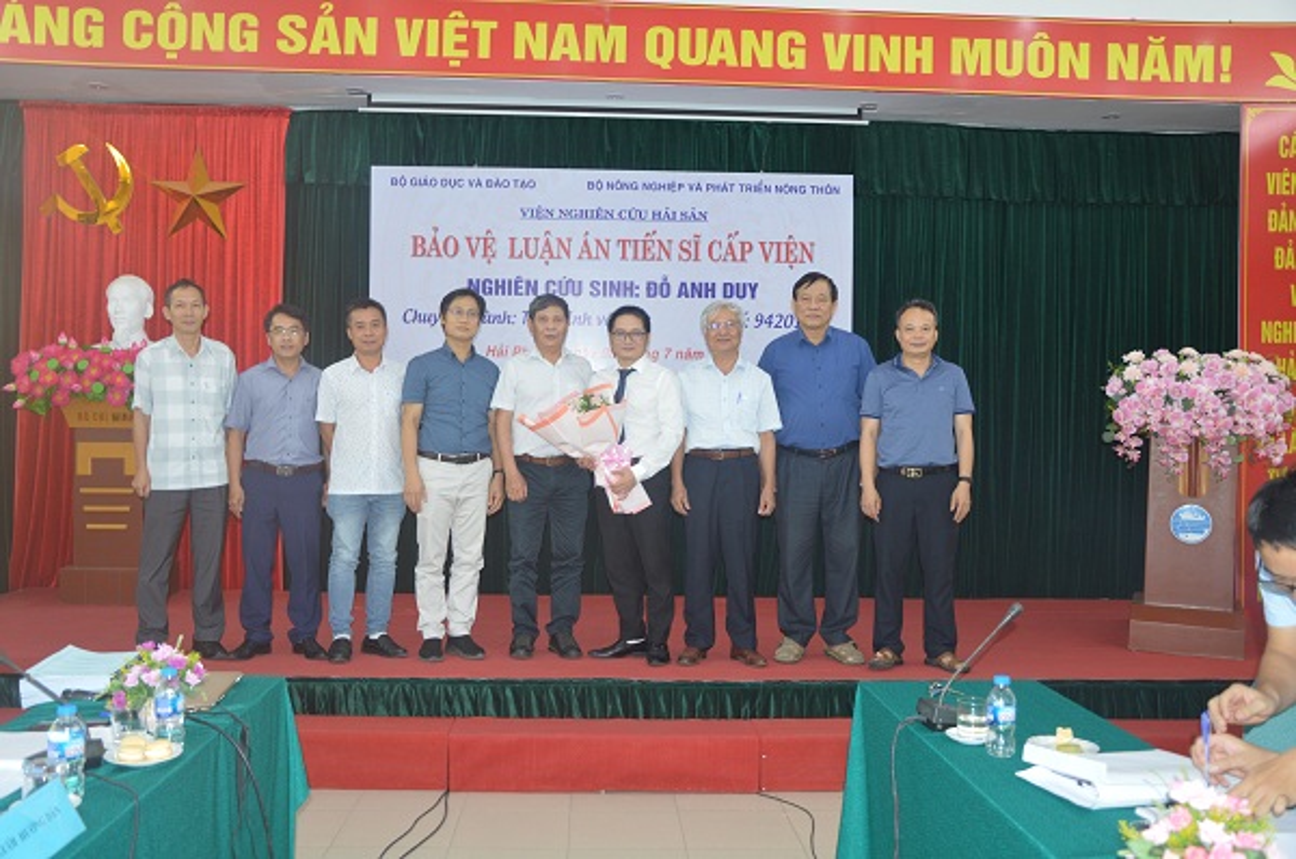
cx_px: 648
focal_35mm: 32
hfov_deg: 59.6
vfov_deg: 41.6
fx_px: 1132
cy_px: 430
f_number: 3.8
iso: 400
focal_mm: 21
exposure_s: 1/30
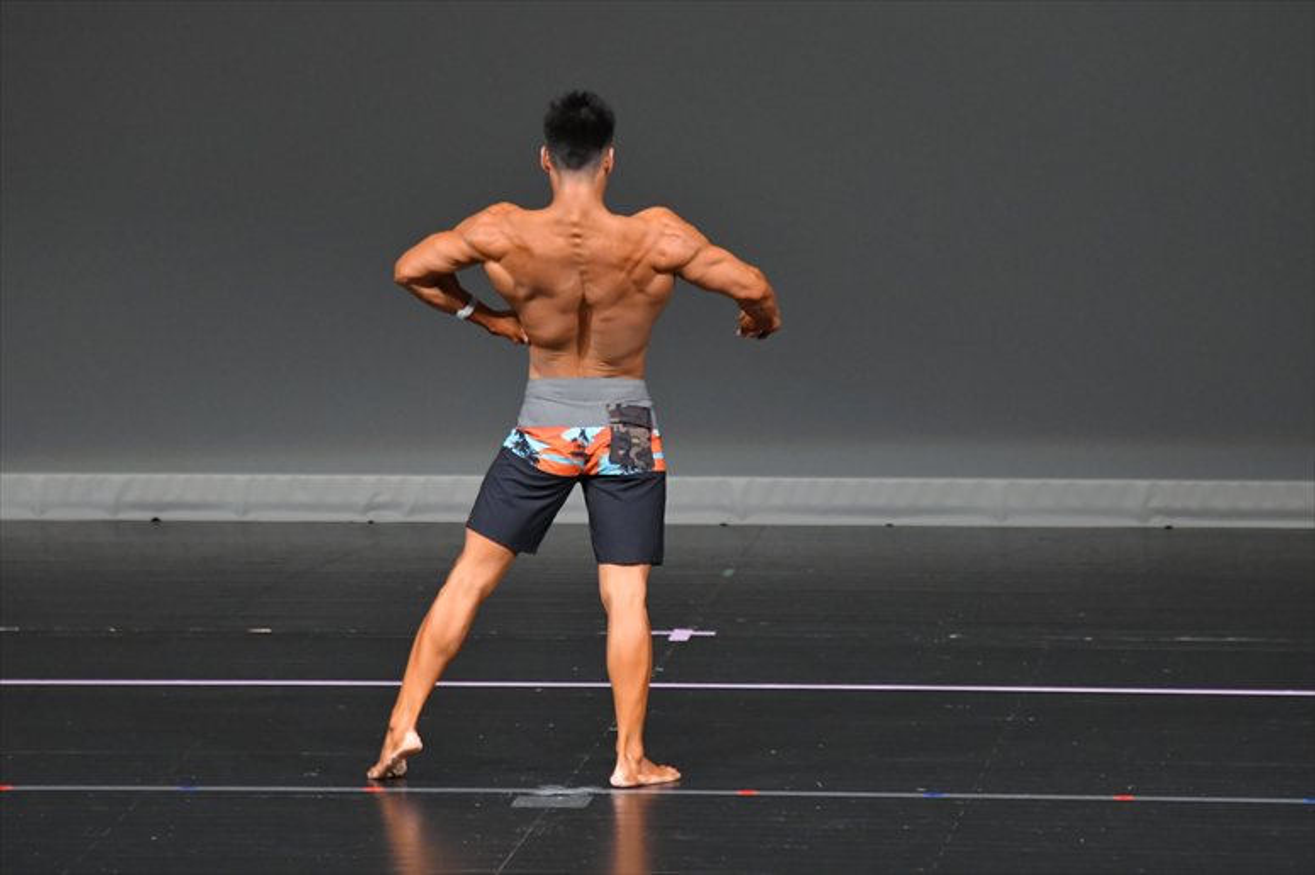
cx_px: 658
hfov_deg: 6.5
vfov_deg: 4.4
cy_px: 438
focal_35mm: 315
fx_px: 11501
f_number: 5.6
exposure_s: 1/400
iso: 4000
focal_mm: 210
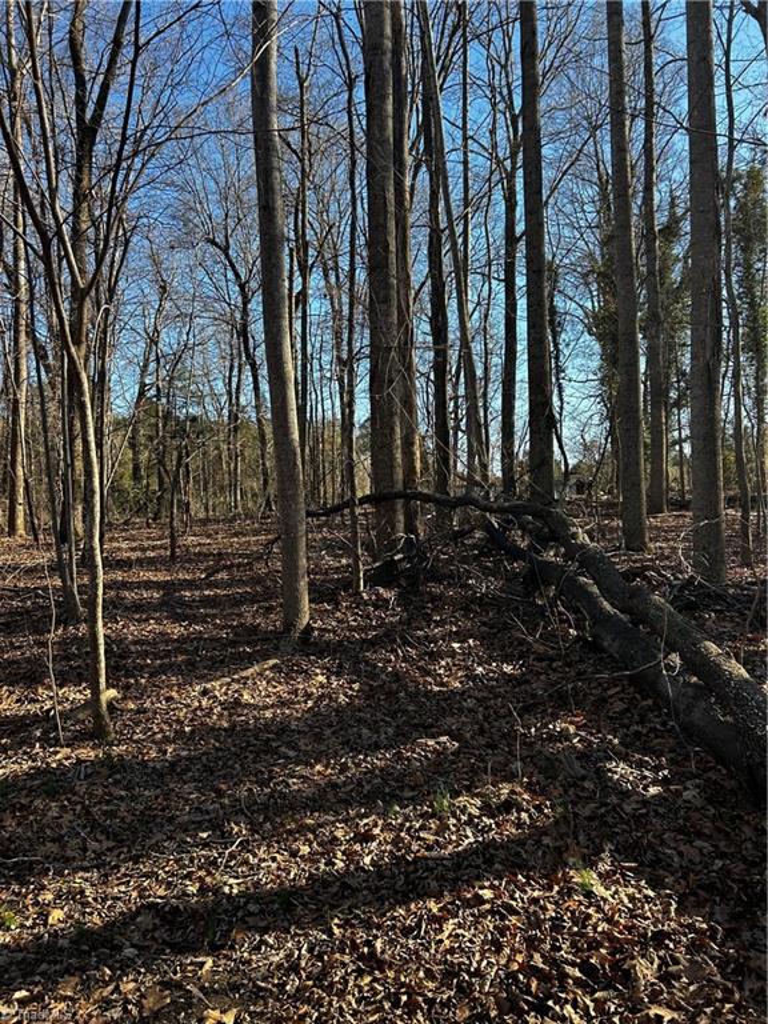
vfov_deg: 67.3
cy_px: 512
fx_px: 769
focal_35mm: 26
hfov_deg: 53.1
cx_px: 384
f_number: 1.5
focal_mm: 5.7
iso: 50
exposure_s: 1/827
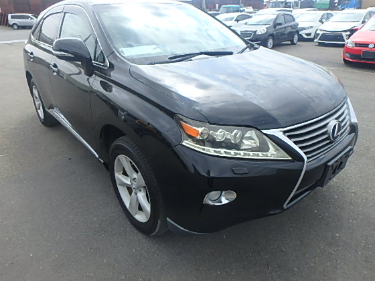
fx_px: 260
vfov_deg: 56.8
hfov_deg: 71.6
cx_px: 190
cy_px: 130
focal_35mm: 24
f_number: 3.5
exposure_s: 1/640
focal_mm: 3.7
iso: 125
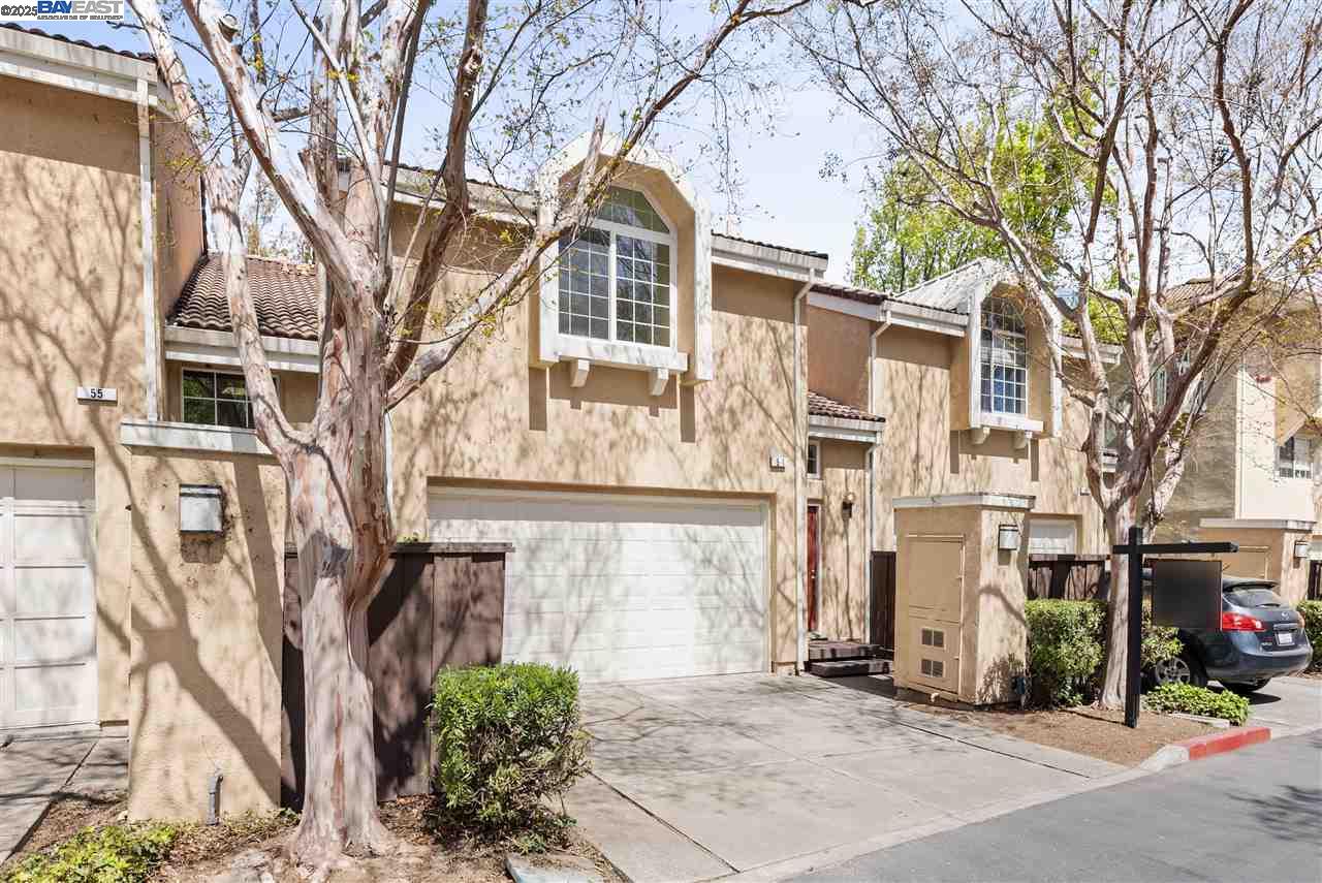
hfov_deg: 81.2
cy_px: 442
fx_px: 772
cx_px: 661
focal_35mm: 21
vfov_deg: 59.6
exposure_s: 1/250
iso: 640
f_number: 8
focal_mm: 21
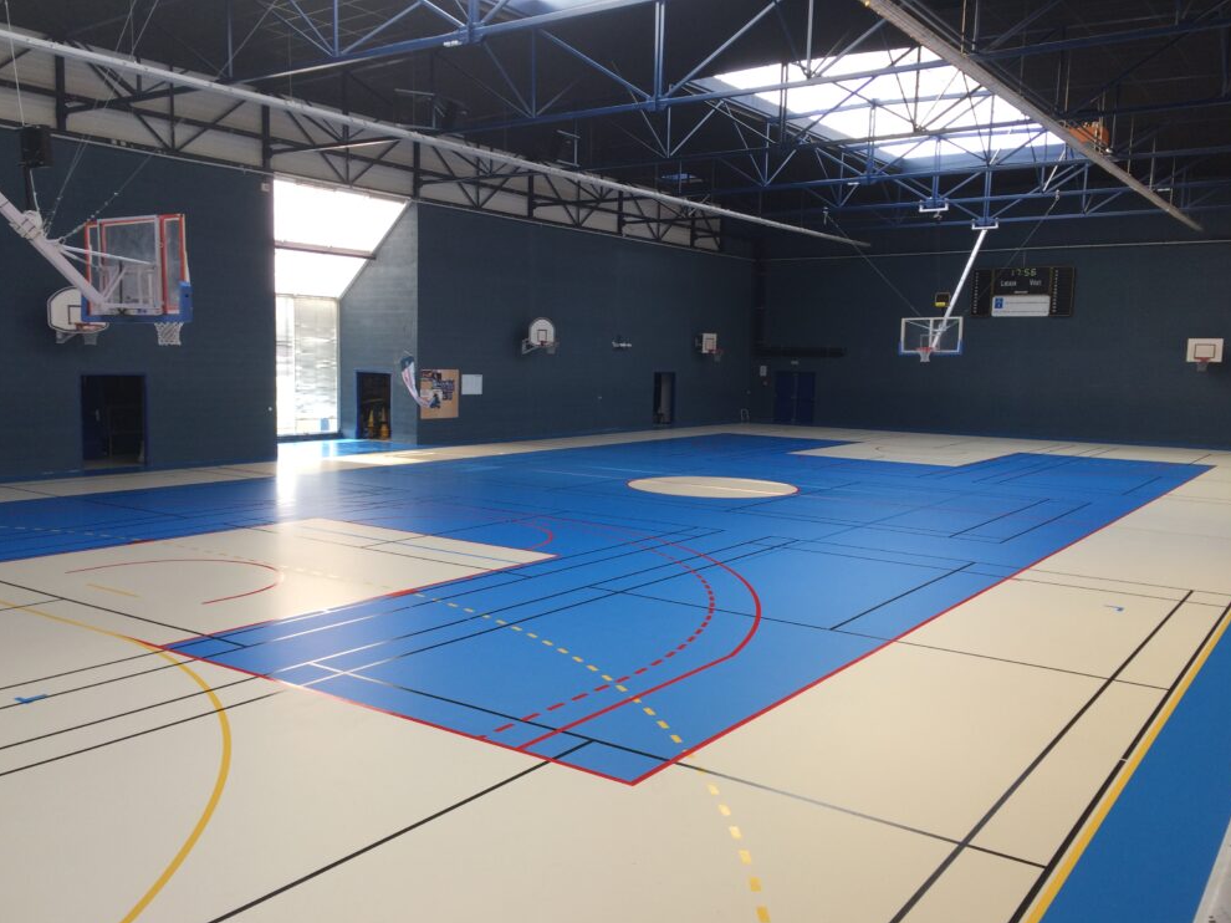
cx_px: 612
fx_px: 1067
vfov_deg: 46.8
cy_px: 476
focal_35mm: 30
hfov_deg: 60.0
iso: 32
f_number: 2.2
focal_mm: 4.15
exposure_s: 1/100
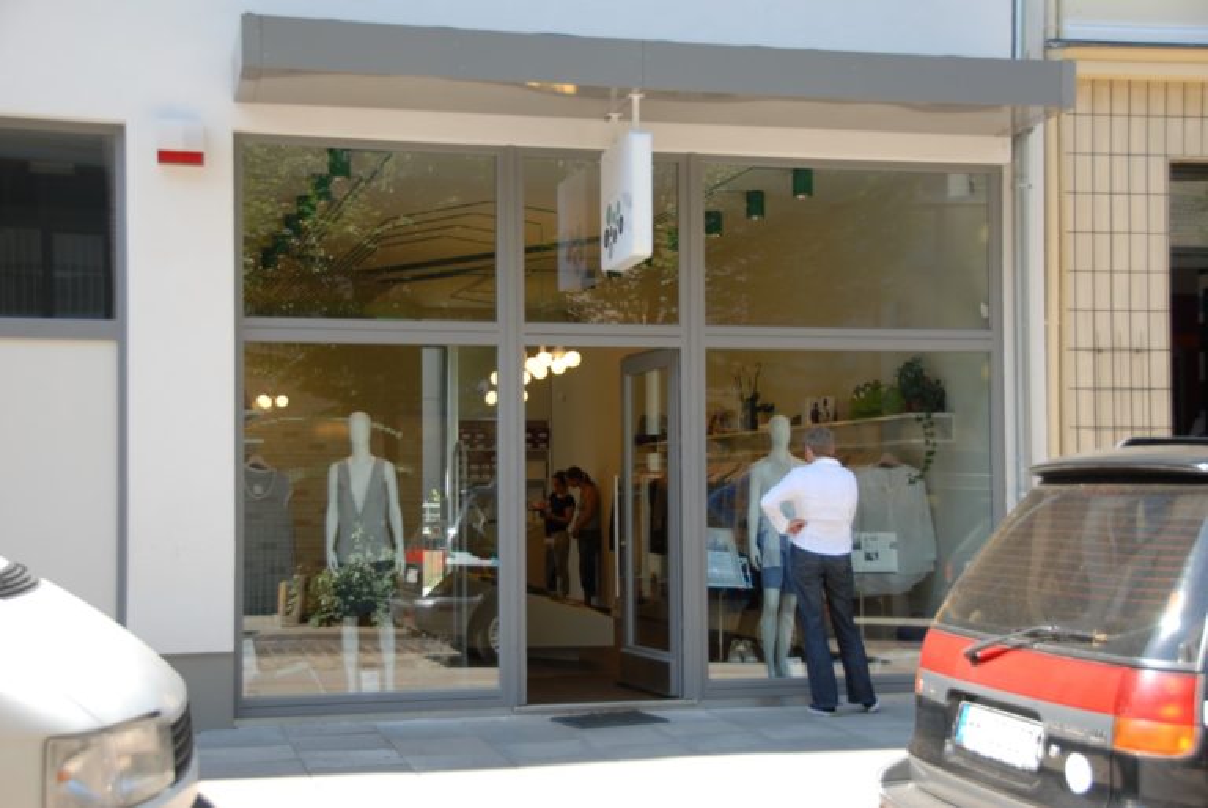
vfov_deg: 26.6
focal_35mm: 51
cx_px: 604
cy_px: 404
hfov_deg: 38.8
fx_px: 1713
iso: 100
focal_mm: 34
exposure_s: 1/90
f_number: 5
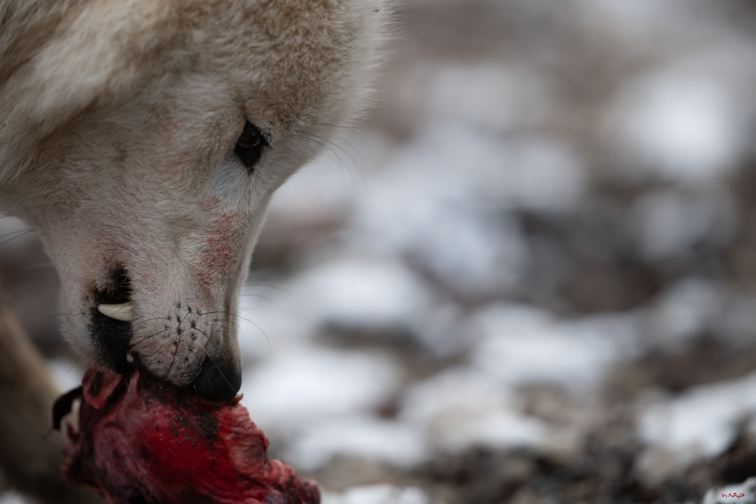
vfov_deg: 3.4
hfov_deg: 5.2
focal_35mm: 400
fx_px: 8399
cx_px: 378
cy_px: 252
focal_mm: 400
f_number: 3.2
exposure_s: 1/1250
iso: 1250
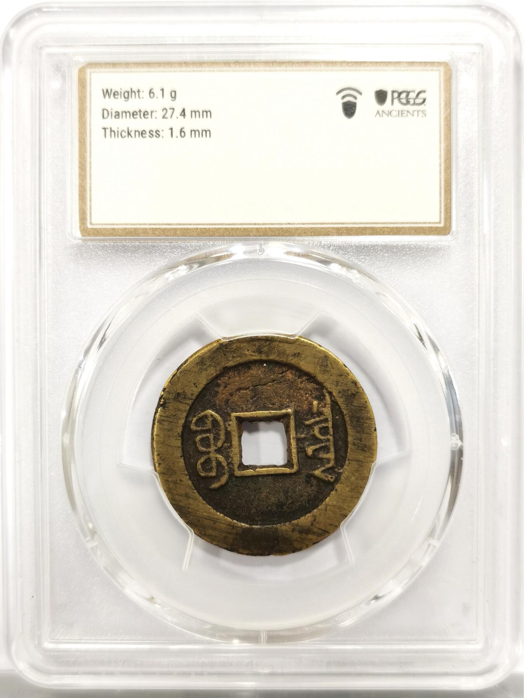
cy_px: 349
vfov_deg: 35.5
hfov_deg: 27.0
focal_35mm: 54
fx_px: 1090
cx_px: 262
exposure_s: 1/100
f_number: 16
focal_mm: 5.56
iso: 160
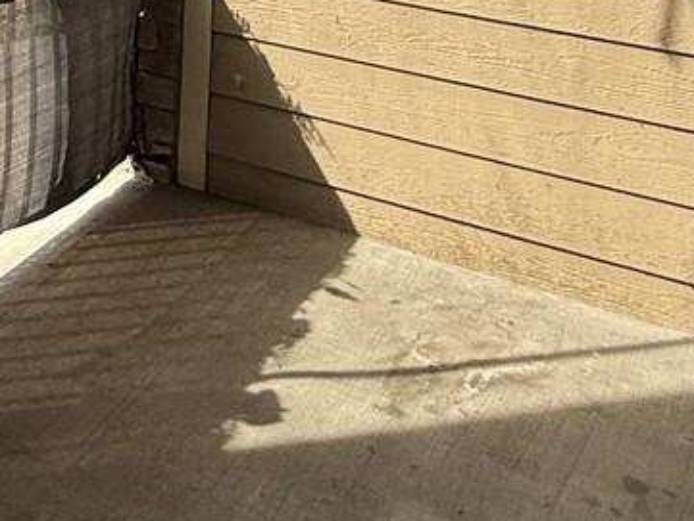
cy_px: -286
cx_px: -15
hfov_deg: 29.0
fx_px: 1243
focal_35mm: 62
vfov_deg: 20.0
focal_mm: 2.22
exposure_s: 1/985
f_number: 2.2
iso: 50
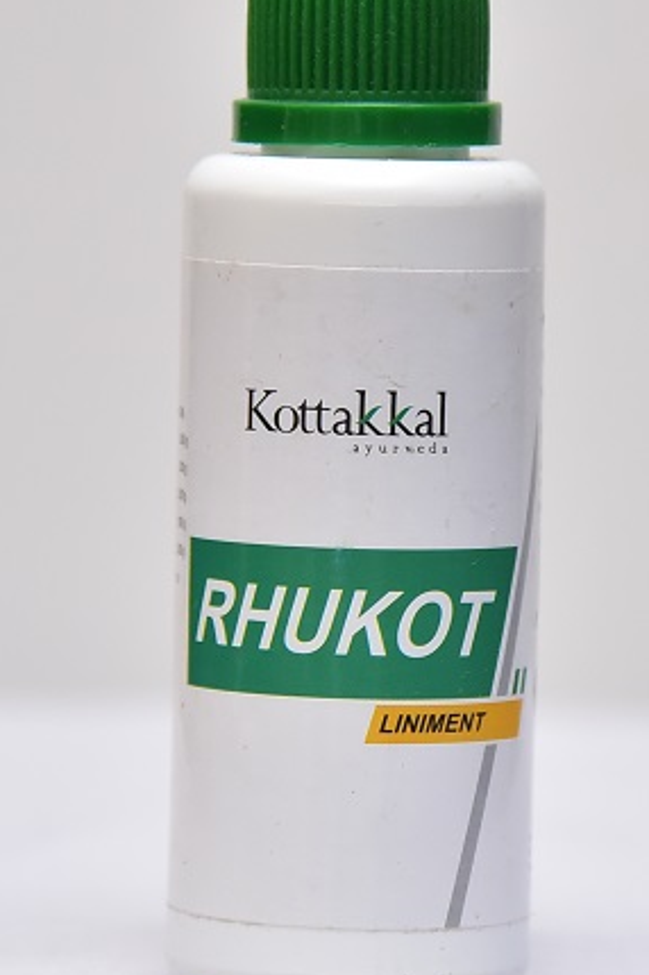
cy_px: 442
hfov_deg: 10.0
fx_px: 3710
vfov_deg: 15.0
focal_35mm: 137
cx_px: 359
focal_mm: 112
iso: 1600
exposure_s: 1/125
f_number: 4.5
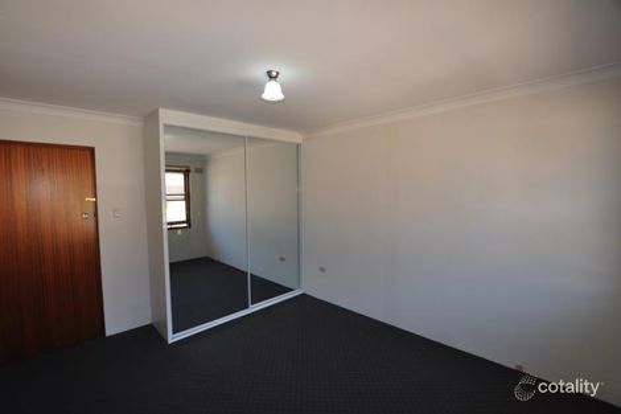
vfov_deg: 77.3
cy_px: 207
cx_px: 310
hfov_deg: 100.4
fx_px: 259
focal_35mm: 15
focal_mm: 10
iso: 640
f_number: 5.6
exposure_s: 1/200
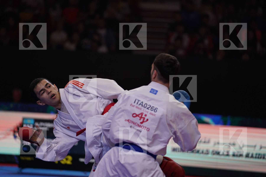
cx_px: 133
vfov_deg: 8.3
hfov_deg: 12.5
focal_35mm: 165
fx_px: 1219
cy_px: 88
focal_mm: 165
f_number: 2.8
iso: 2000
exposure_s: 1/1000
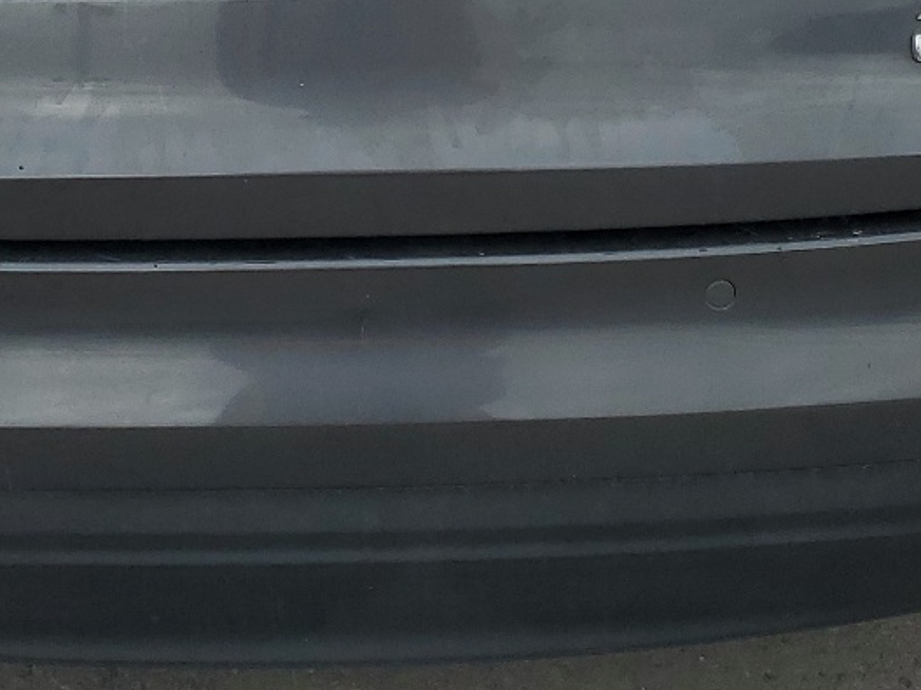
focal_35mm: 79
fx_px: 2101
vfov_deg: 17.5
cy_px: -211
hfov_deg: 24.6
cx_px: 297
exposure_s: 1/2000
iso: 50
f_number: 1.5
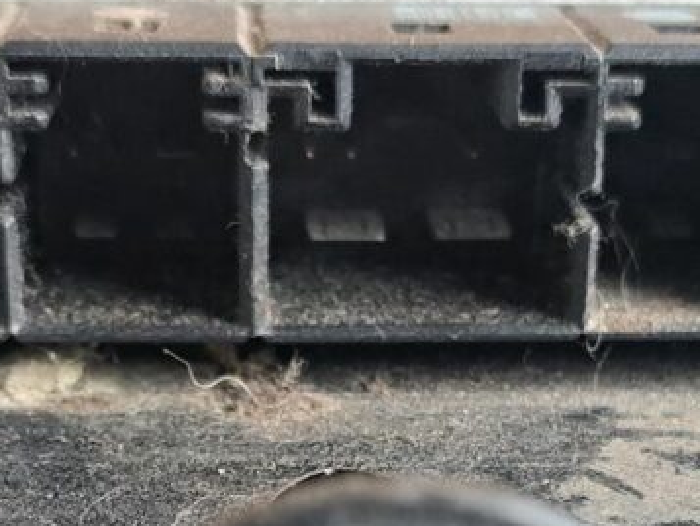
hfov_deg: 20.8
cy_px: 593
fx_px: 1901
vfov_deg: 15.3
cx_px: 306
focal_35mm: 94
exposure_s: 1/60
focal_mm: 5.23
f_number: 1.8
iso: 250
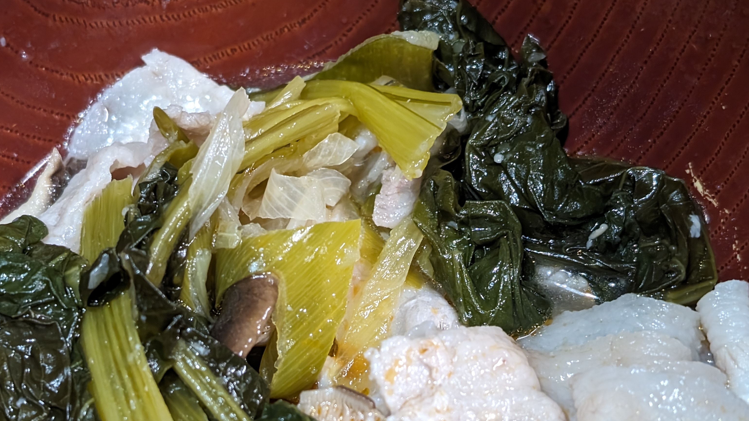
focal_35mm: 71
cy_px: 256
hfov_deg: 29.7
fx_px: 1410
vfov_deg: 17.0
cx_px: 325
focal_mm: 6.9
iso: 278
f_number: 1.68
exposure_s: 1/29.6
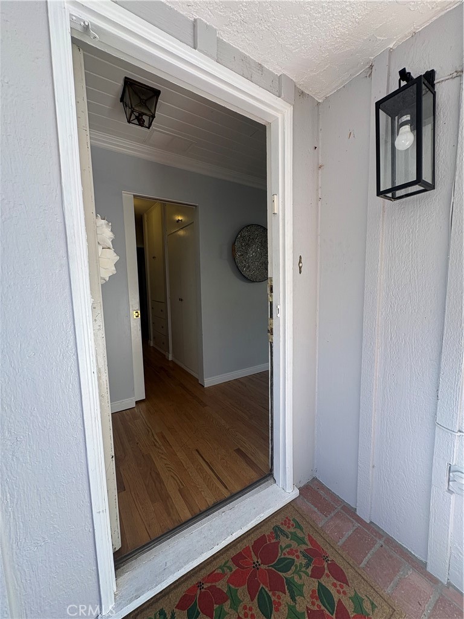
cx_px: 232
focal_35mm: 14
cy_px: 310
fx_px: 250
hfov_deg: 85.7
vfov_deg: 102.1
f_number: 2.2
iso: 40
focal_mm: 2.22
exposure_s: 1/149
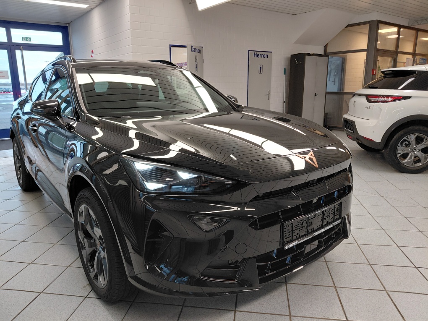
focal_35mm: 25
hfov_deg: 69.4
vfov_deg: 54.9
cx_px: 214
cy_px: 160
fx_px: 309
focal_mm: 4.69
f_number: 1.8
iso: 200
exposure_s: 1/120
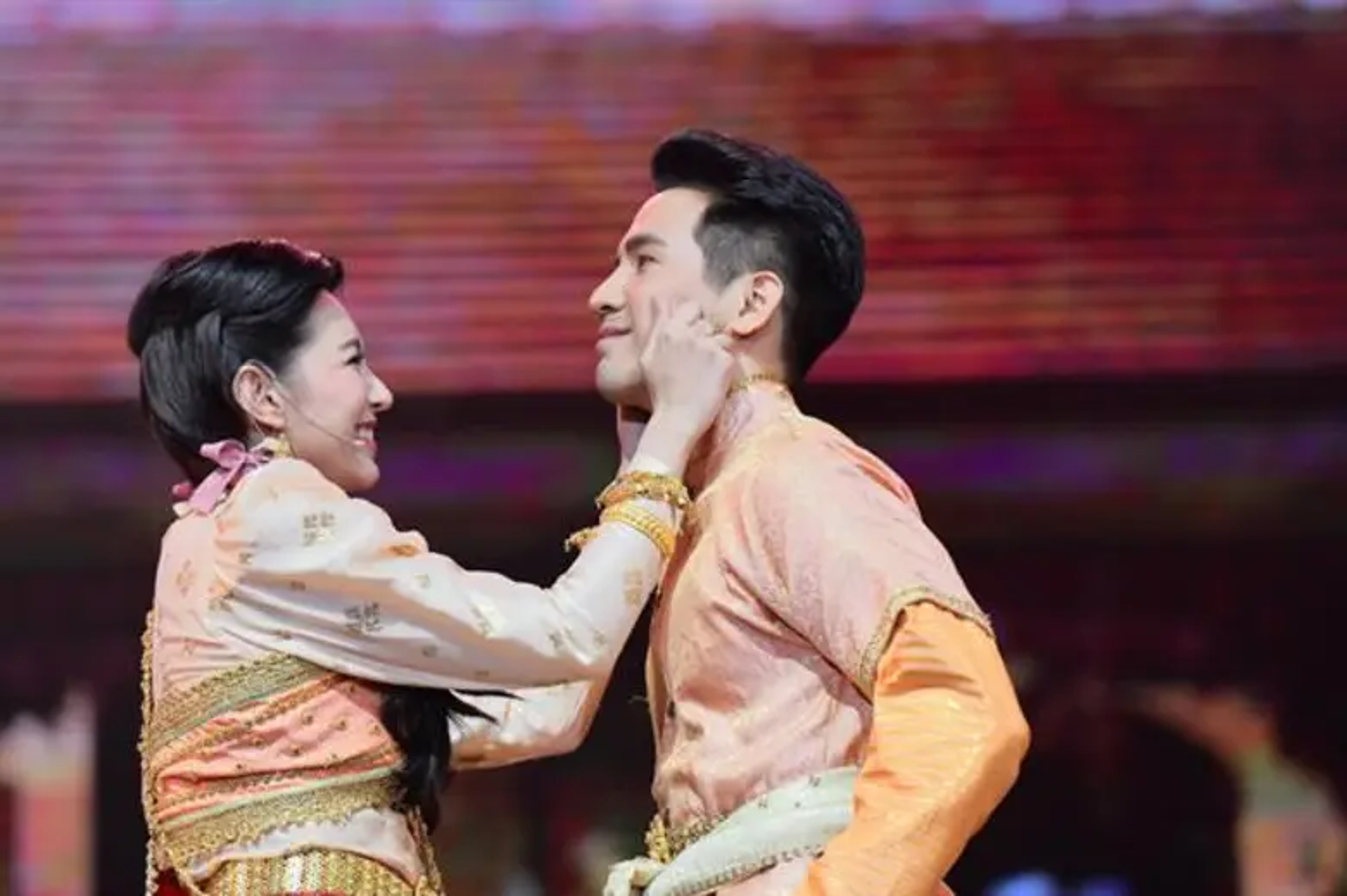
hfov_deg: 12.1
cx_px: 674
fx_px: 6357
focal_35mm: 170
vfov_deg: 8.1
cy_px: 448
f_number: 3.5
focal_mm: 170
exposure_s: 1/1000
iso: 1600
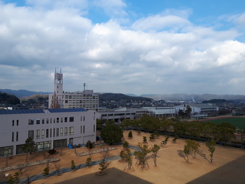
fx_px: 191
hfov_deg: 65.3
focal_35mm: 27
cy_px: 92
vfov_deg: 51.4
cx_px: 122
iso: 40
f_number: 1.9
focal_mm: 3.6
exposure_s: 1/978
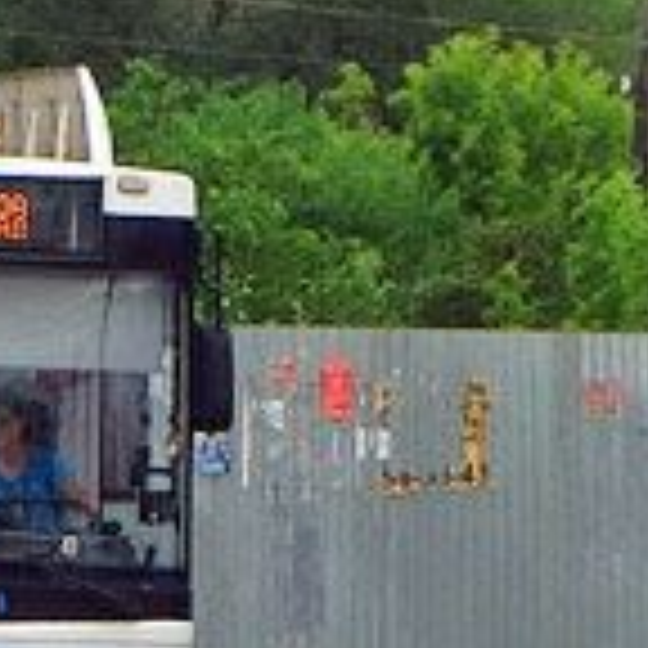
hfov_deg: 2.6
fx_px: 14423
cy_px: -459
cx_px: -387
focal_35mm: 681
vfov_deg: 2.6
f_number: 5.6
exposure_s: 1/320
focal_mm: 35.62
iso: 125
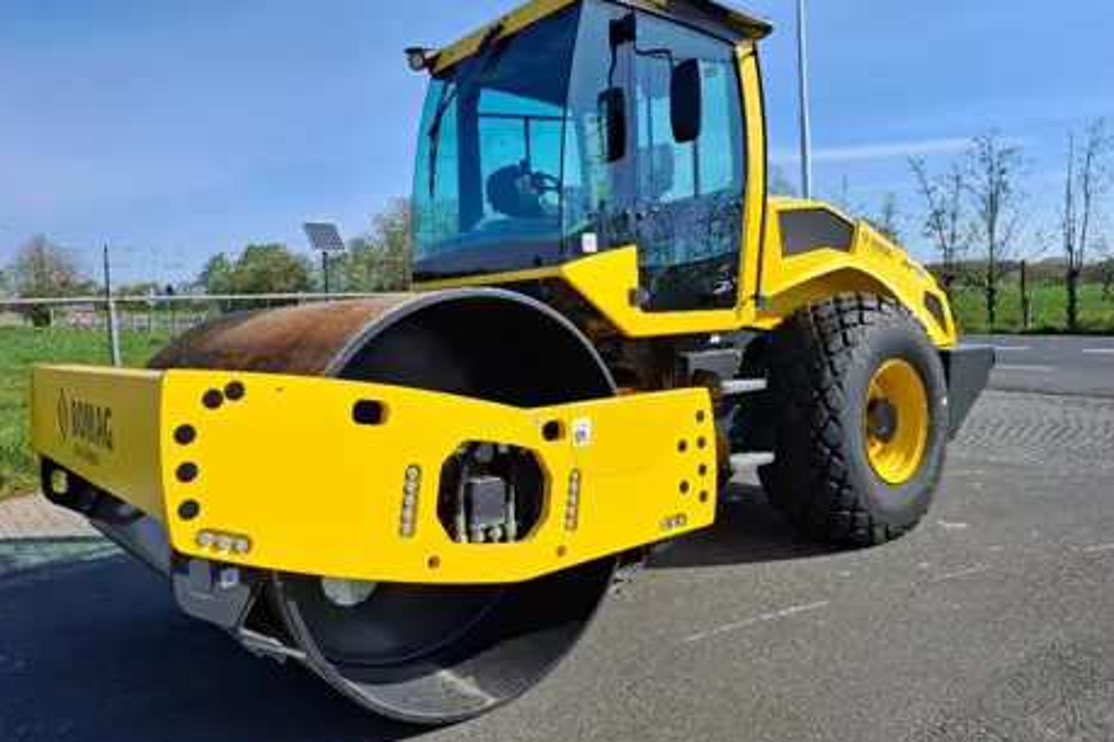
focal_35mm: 25
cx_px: 558
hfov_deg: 71.5
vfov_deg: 51.3
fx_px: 774
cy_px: 359
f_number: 1.8
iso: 50
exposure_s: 1/2028
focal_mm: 5.54
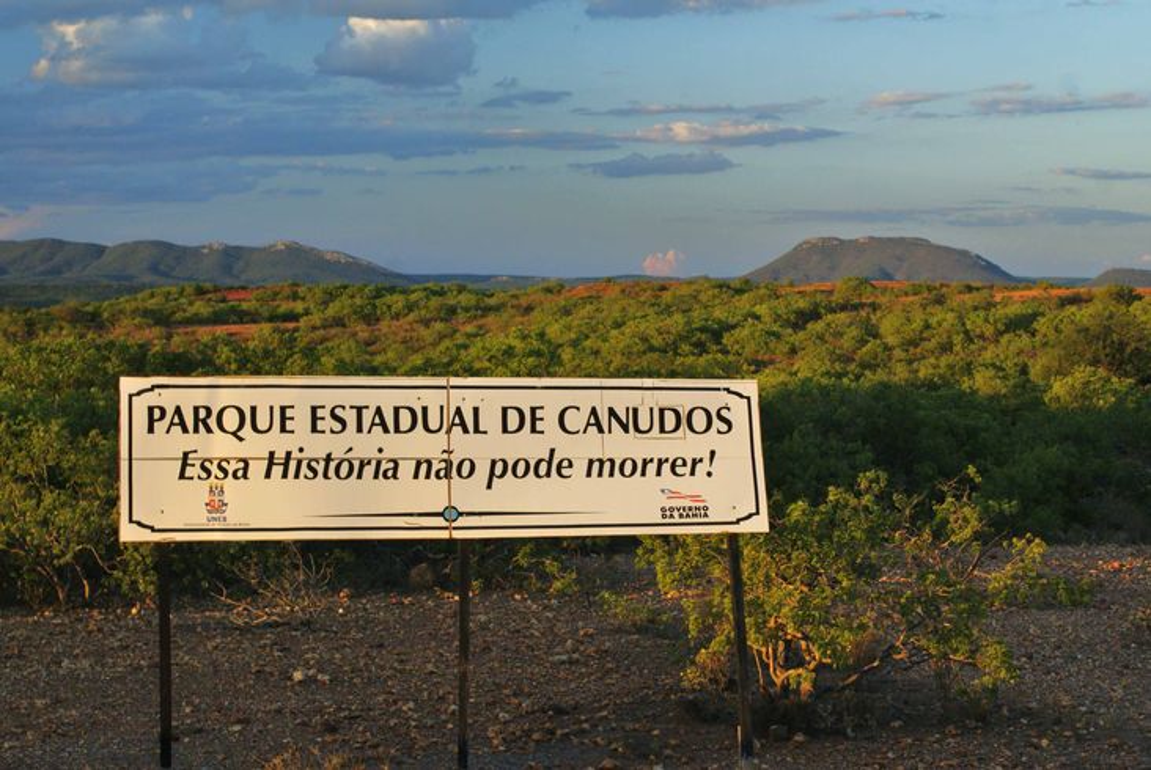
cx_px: 576
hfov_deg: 27.0
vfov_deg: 18.2
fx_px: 2401
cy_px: 385
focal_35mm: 75
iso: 400
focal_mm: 50
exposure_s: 1/125
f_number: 8
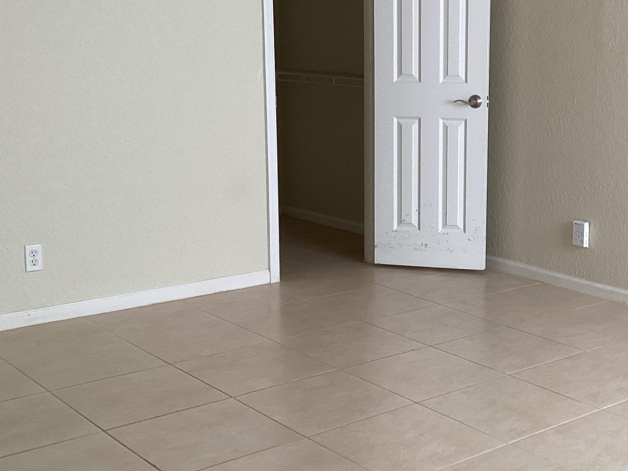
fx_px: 998
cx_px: 475
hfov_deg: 34.2
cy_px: 220
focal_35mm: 55
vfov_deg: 26.6
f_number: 2.4
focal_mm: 3.3
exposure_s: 1/60
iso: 50
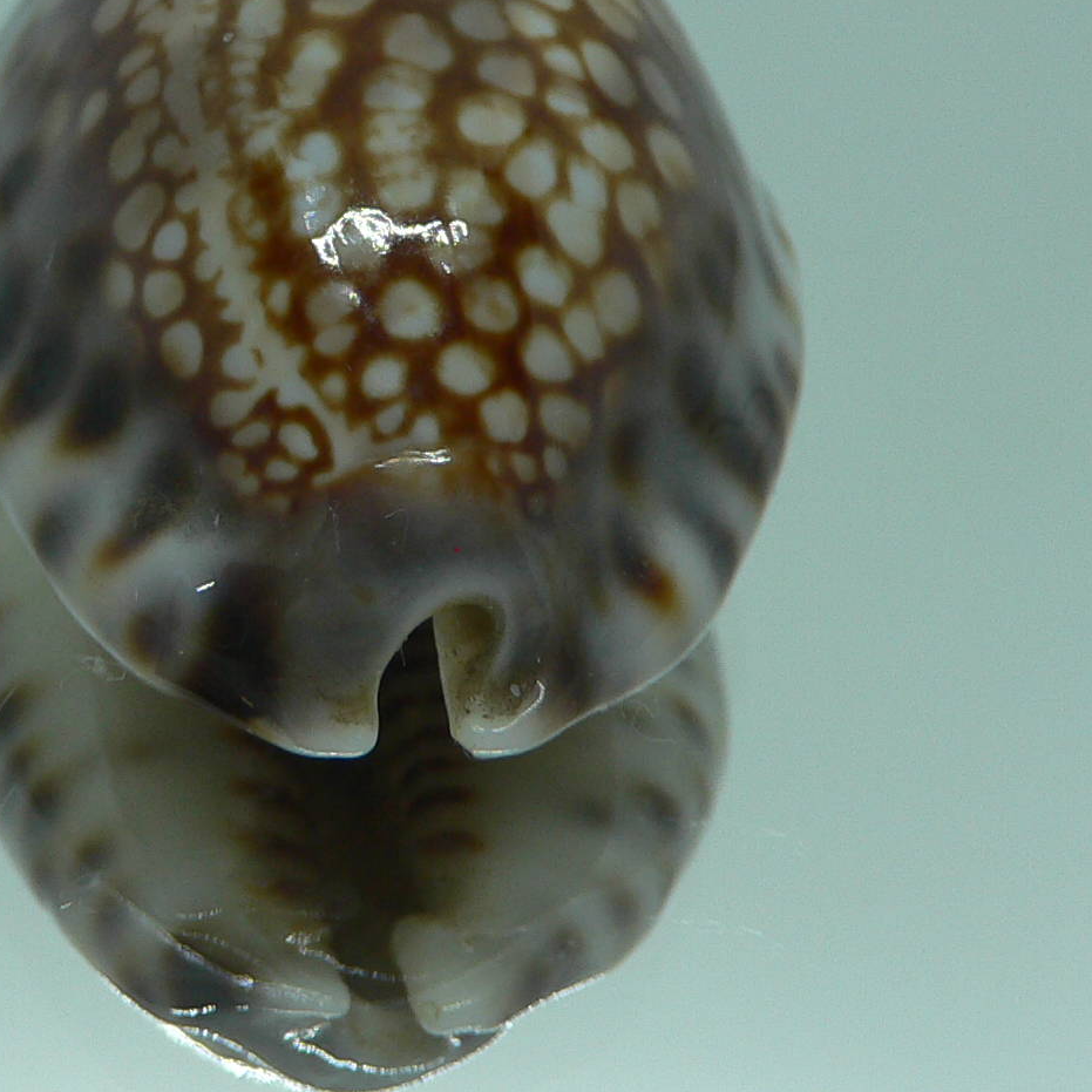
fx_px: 2391
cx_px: 324
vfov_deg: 25.6
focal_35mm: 67
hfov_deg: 25.5
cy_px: 375
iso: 80
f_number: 2.8
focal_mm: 4.6
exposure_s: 1/60
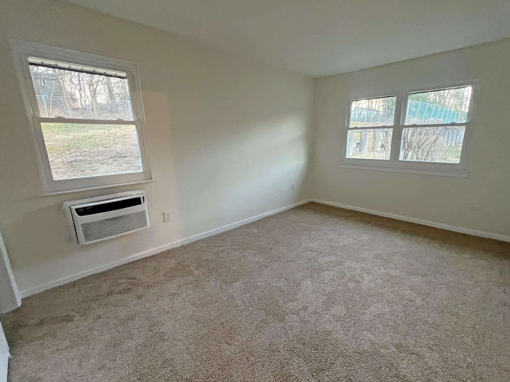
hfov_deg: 102.0
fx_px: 206
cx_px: 270
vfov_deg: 85.6
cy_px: 194
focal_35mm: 14
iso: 500
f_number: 1.8
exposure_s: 1/60
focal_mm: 1.57
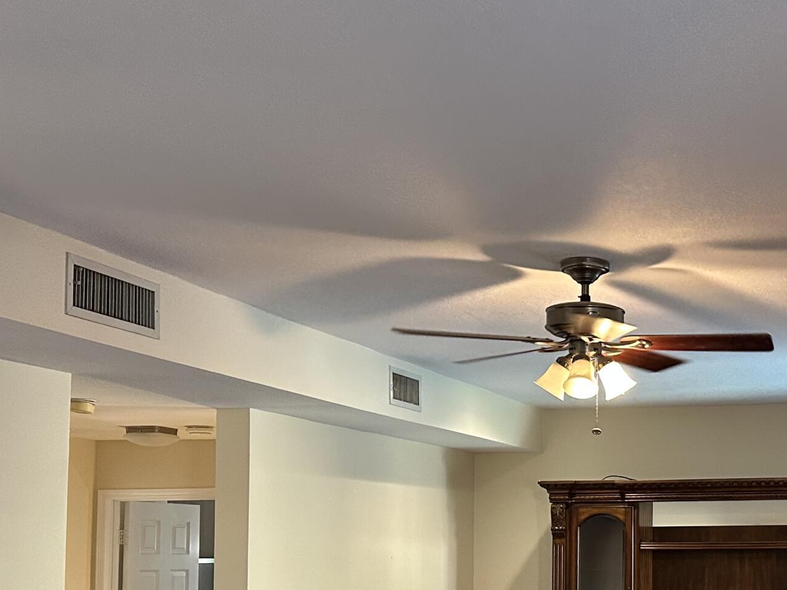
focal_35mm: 56
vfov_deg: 25.7
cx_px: 709
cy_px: 460
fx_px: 1273
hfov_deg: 32.6
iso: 250
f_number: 1.78
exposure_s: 1/60
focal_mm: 6.86
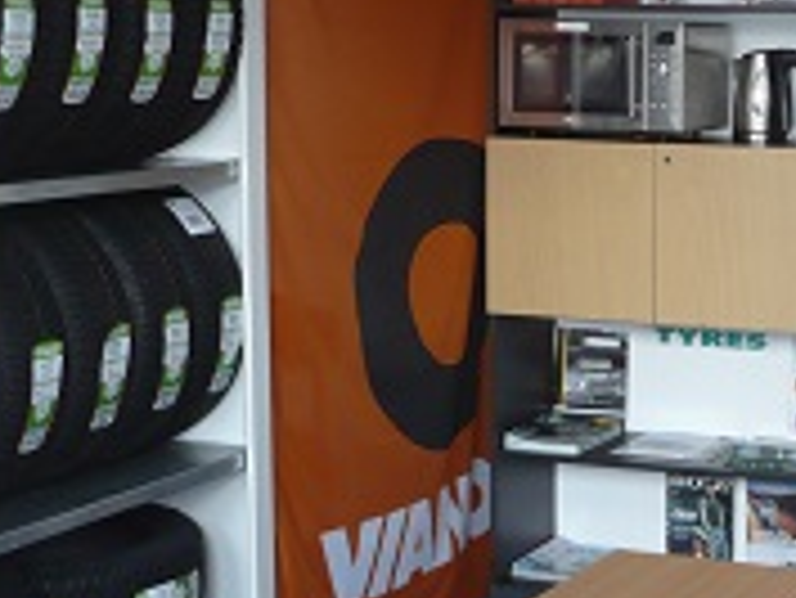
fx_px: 1818
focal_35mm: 79
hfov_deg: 23.4
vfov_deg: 18.7
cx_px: 845
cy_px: 265
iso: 160
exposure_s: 1/30
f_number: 2.8
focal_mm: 5.8
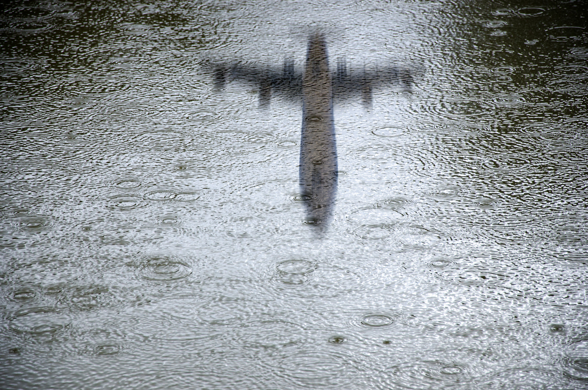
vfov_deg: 8.7
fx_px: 2567
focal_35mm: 158
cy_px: 195
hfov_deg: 13.1
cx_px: 294
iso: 250
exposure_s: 1/640
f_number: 6.3
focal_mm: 105
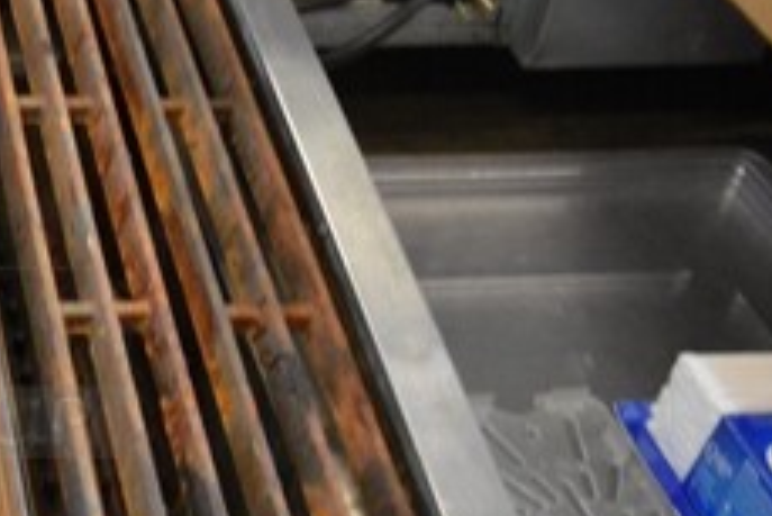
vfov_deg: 19.0
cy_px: 280
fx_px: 1545
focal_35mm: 72
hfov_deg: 24.3
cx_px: -253
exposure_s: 1/125
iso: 2000
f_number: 3.5
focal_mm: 18
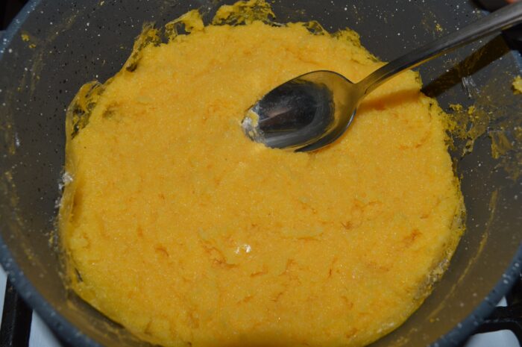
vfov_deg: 43.5
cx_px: 261
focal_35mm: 30
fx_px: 434
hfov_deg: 62.0
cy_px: 174
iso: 100
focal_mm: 20
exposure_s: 1/60
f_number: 8
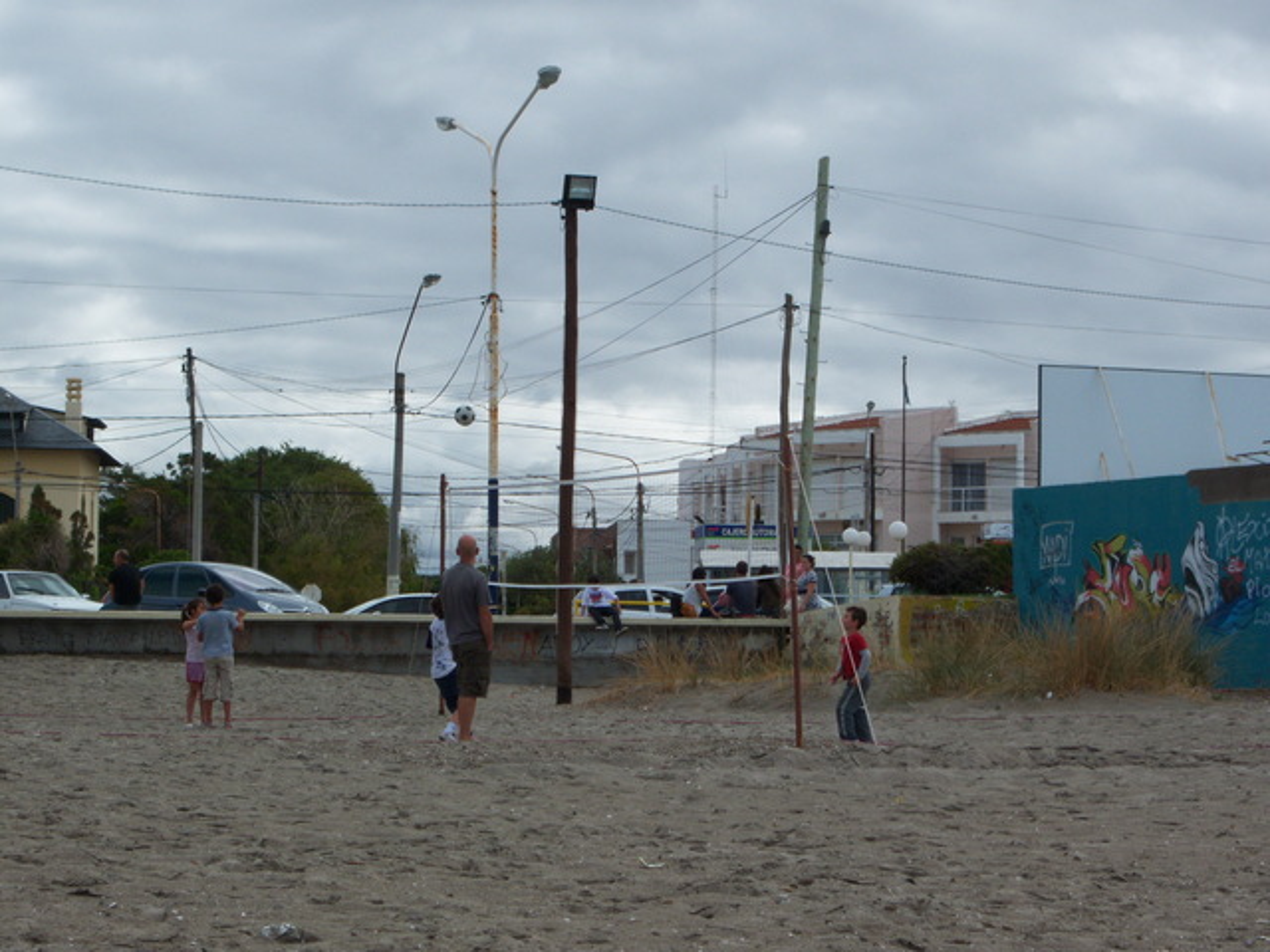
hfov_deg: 18.2
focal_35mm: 108
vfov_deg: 13.7
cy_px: 476
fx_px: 3962
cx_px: 635
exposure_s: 1/1000
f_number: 4.9
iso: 80
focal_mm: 22.5
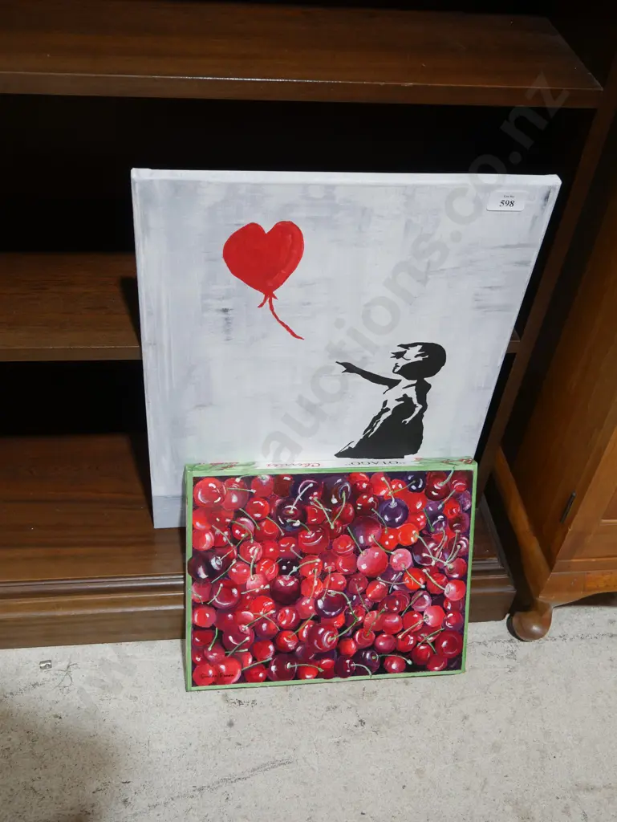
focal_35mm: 38
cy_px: 411
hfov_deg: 37.8
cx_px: 308
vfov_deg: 49.0
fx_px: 902
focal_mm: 19
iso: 400
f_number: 4.1
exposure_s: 1/60
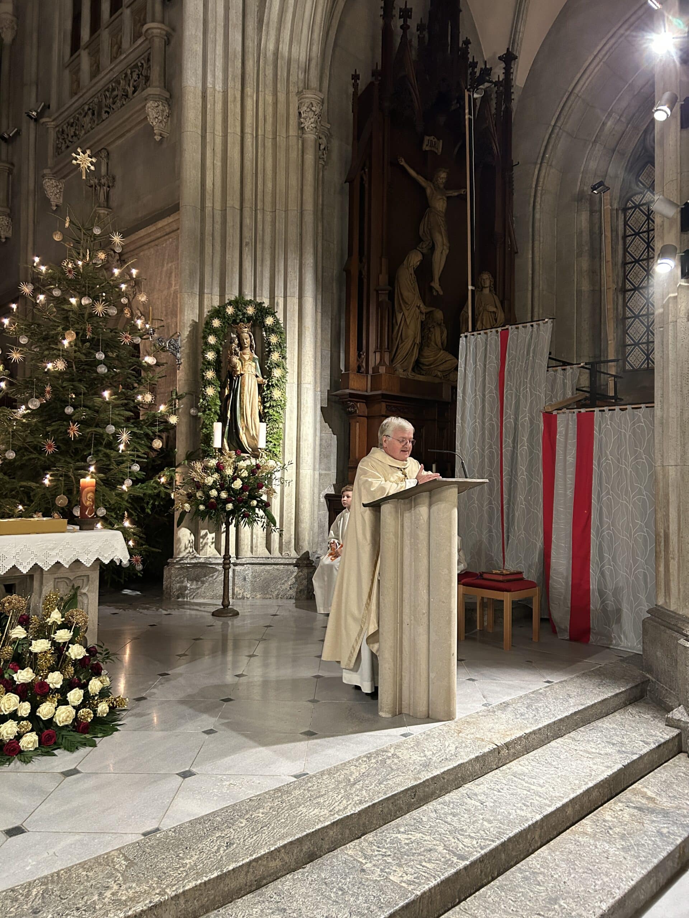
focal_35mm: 26
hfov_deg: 53.1
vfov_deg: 67.3
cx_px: 344
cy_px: 459
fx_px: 690
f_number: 1.5
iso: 500
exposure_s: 1/51
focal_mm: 5.7
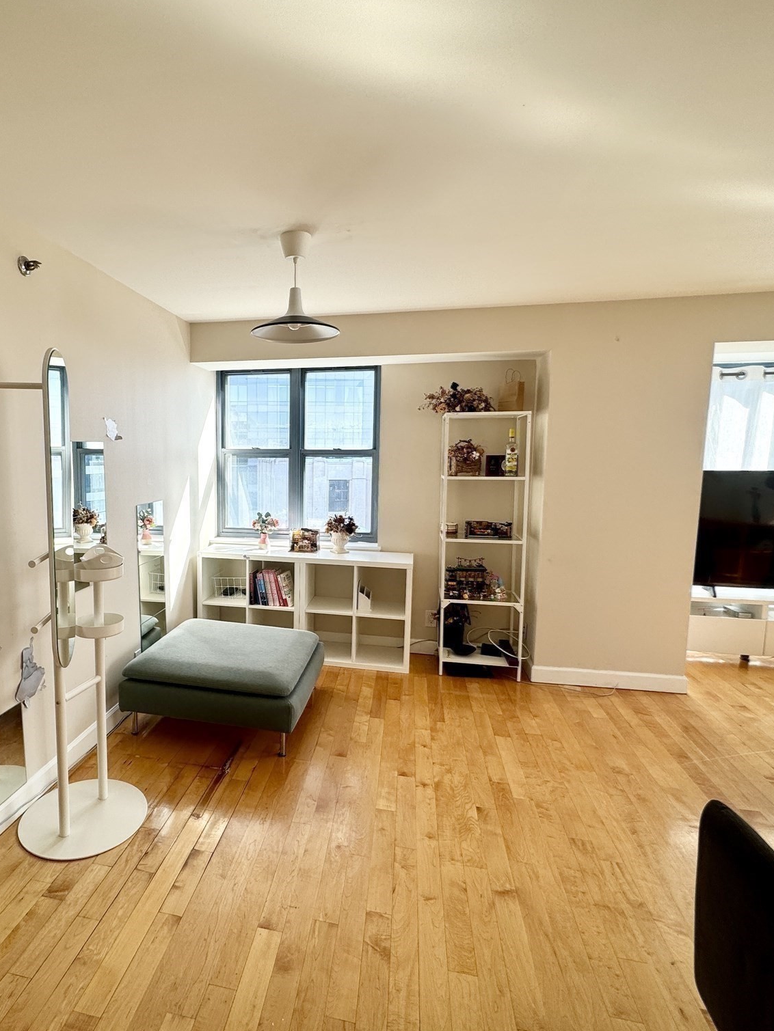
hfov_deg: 67.4
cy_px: 518
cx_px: 280
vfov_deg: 84.7
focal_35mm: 19
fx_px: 566
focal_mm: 2.22
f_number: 2.2
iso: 40
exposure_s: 1/186
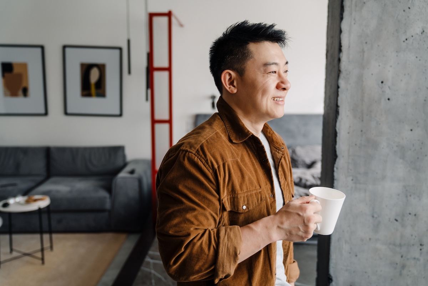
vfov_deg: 37.9
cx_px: 214
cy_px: 143
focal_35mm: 35
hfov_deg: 54.4
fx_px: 416
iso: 320
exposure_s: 1/125
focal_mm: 35
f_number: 2.8
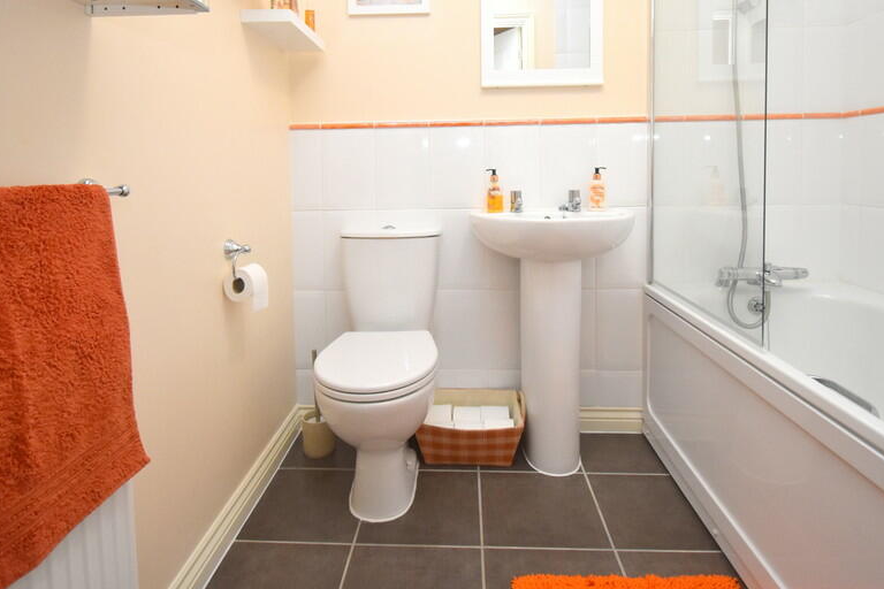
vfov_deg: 60.6
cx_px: 434
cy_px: 200
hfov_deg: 84.0
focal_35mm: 20
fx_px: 491
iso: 1100
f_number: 4.5
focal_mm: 10
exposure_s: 1/125
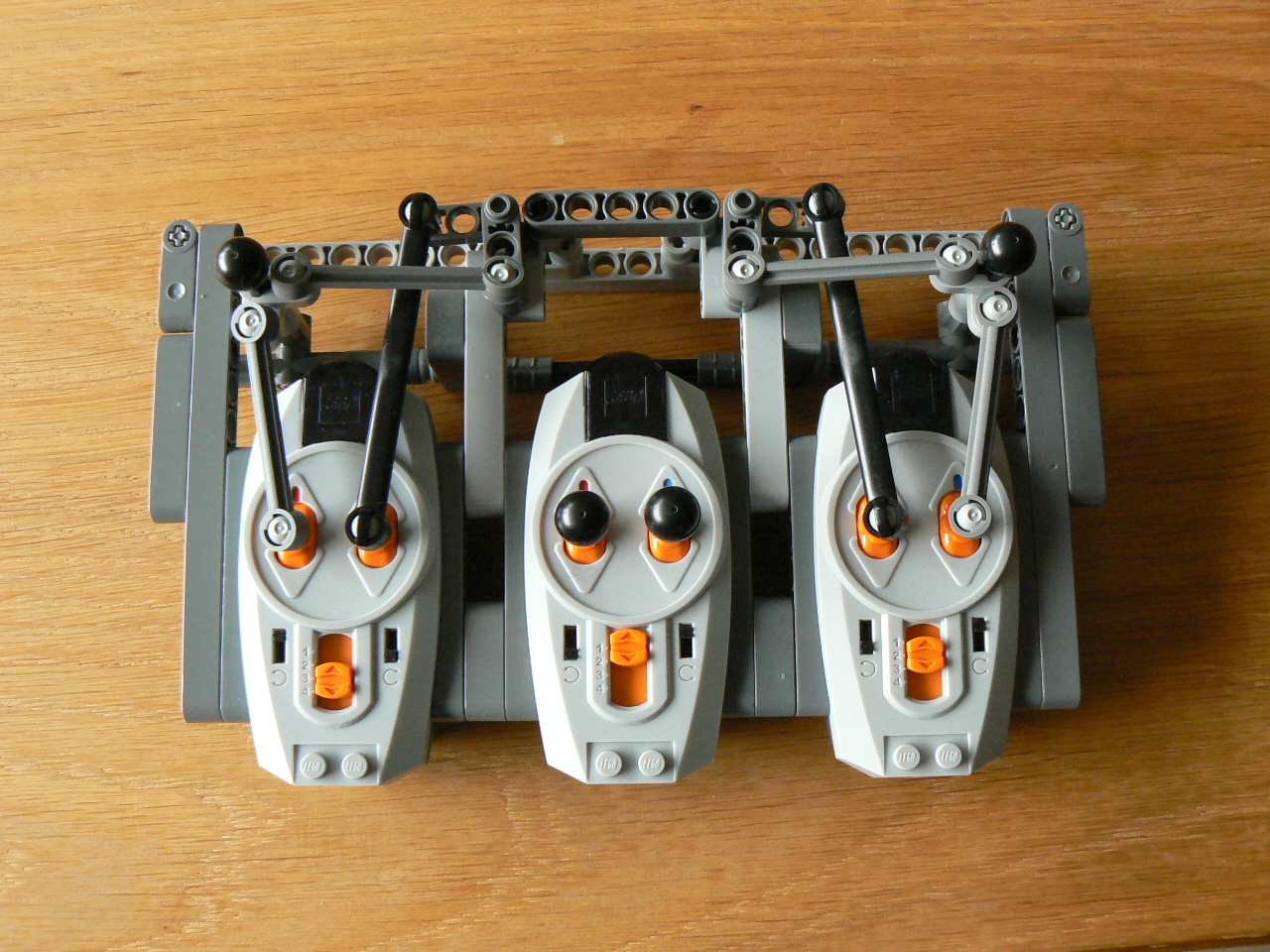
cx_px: 635
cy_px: 476
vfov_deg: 39.7
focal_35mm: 36
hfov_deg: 51.4
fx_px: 1321
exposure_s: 1/3.2
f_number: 4
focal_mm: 6
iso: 200
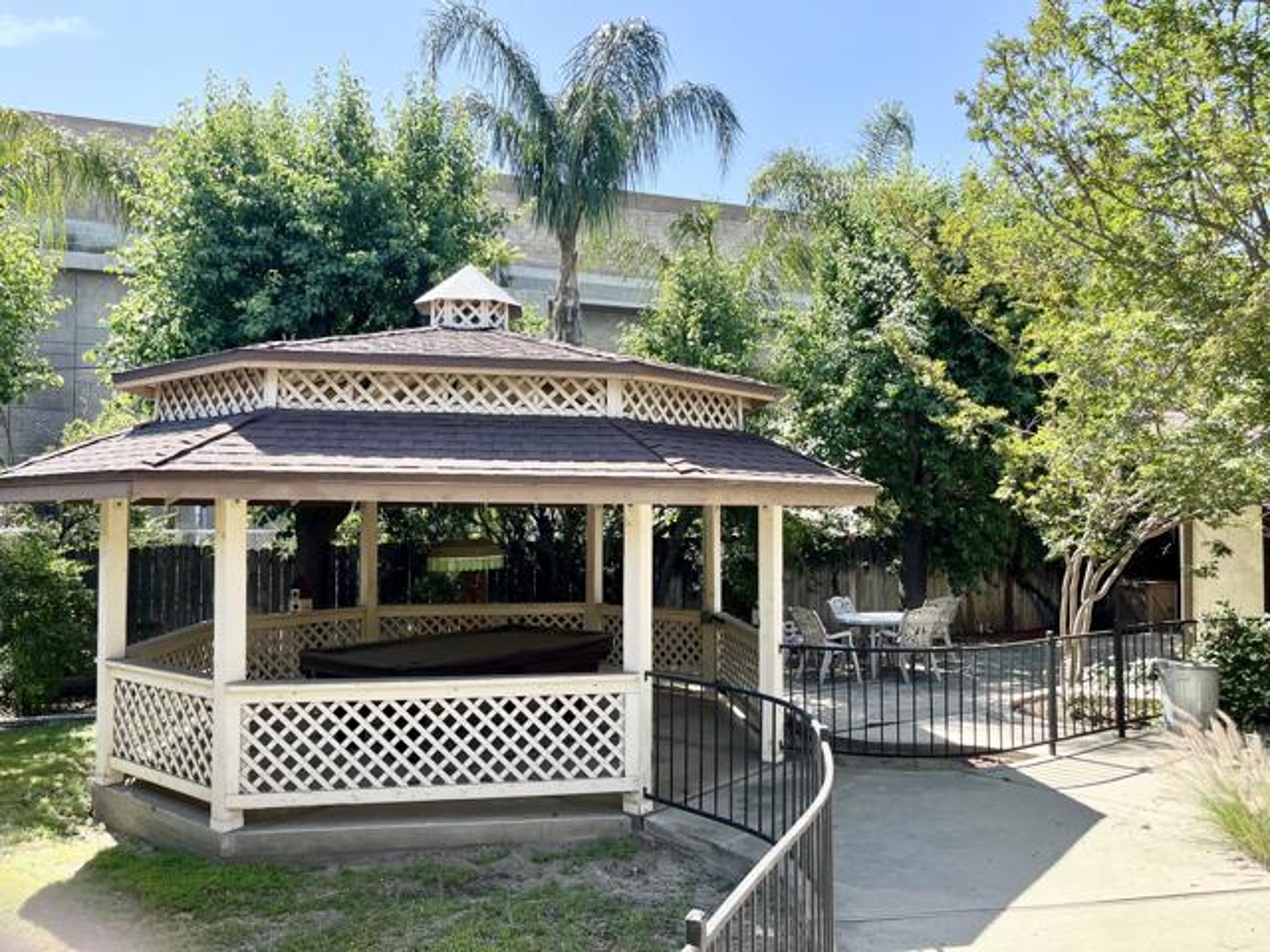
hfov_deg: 67.3
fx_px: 954
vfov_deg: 53.1
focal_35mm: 26
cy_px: 476
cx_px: 635
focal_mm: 5.1
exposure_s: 1/653
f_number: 1.6
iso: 50
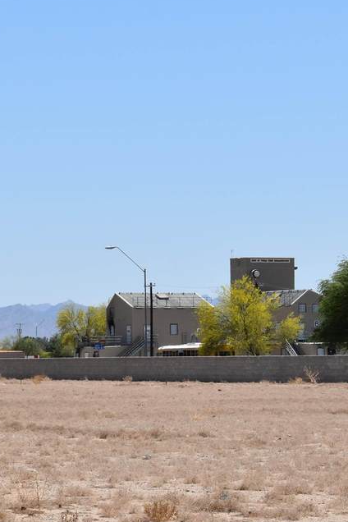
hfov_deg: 8.2
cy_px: 338
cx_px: 0
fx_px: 2407
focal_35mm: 166
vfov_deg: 12.4
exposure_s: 1/500
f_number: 11
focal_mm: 55
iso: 200
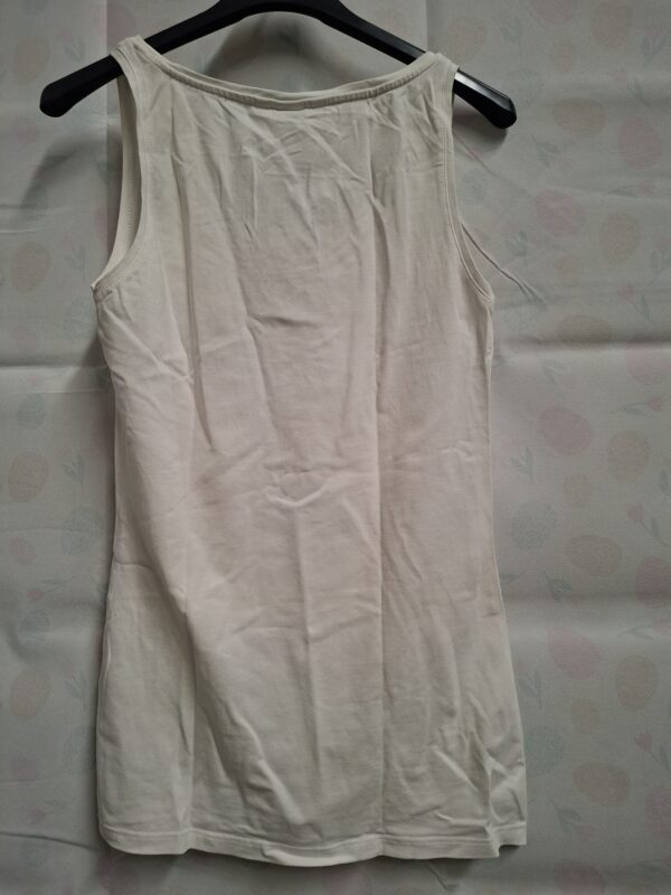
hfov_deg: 58.9
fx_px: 594
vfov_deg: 73.9
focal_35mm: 23
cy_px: 448
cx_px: 336
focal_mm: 5.54
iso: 250
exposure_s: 1/100
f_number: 1.8
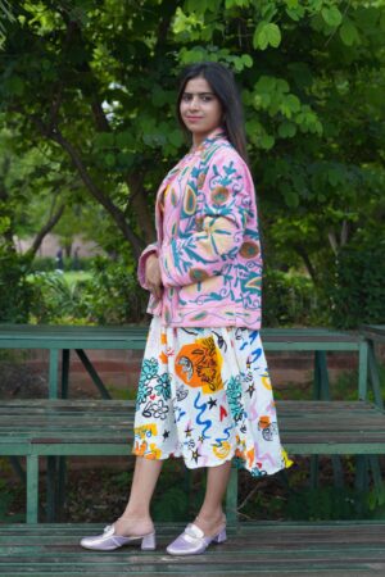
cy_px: 288
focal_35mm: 50
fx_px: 802
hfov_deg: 27.0
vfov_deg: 39.6
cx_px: 192
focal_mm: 50
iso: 100
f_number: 4
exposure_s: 1/125
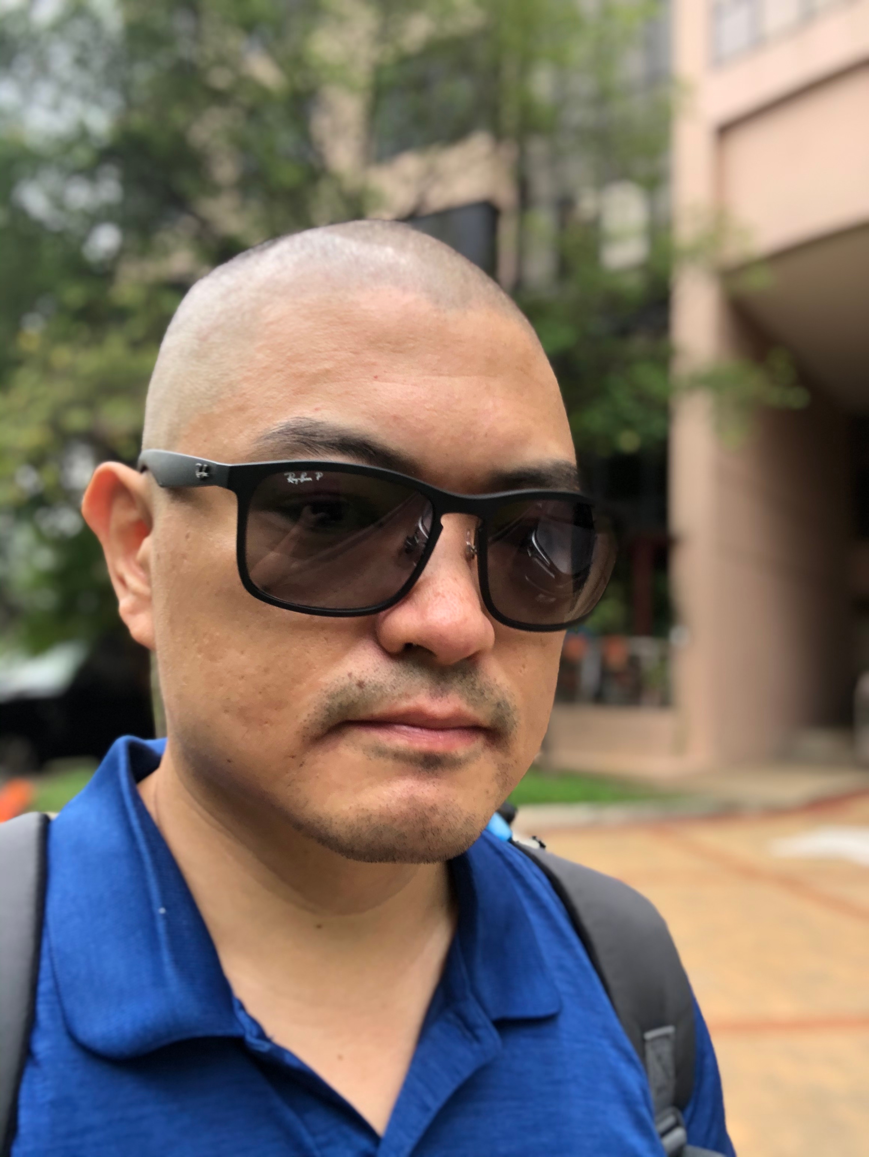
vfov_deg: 56.8
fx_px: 1070
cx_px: 434
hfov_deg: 44.2
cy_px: 578
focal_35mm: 32
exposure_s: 1/60
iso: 20
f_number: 2.2
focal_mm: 2.87
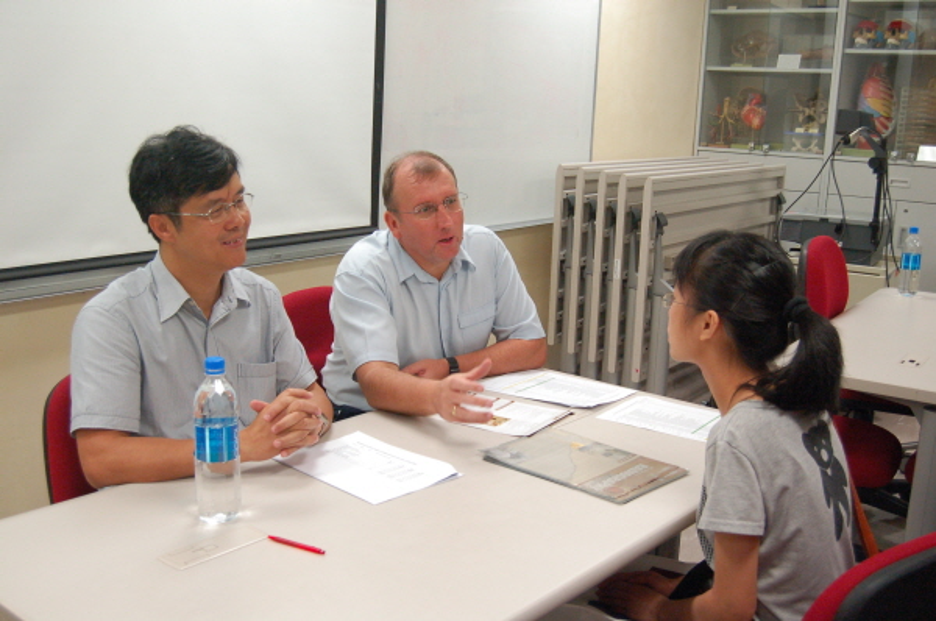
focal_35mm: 39
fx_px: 1012
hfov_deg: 49.6
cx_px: 468
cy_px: 310
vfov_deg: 34.1
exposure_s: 1/100
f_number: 5
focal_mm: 26
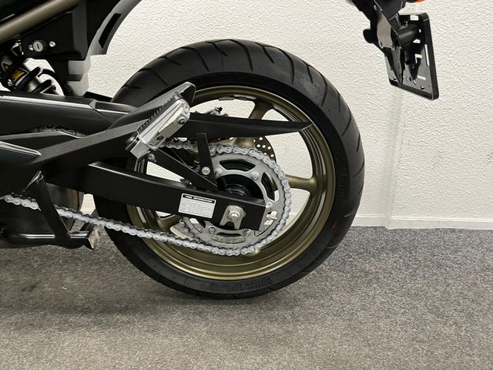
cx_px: 246
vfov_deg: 53.1
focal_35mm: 26
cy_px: 185
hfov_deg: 67.3
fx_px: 370
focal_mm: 5.1
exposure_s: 1/50
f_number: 1.6
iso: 250
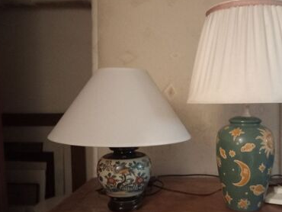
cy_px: 127
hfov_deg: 52.1
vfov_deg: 40.6
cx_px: 174
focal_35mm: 35
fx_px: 285
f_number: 1.8
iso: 1600
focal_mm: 4
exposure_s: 1/14.3
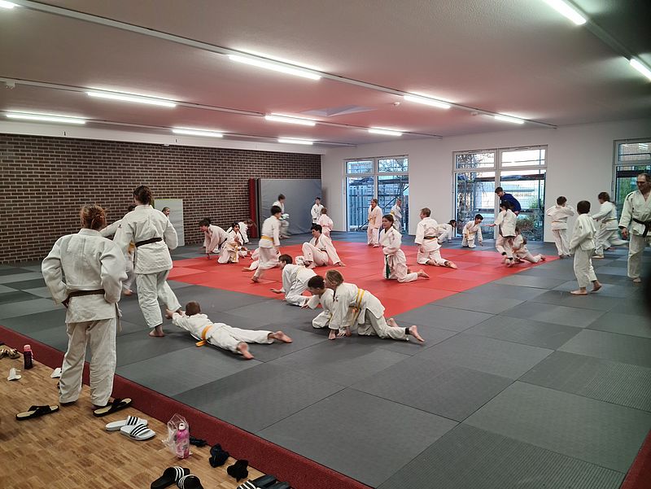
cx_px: 326
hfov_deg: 65.3
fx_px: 508
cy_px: 244
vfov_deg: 51.4
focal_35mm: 27
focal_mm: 5.9
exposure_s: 1/50
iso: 80
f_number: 2
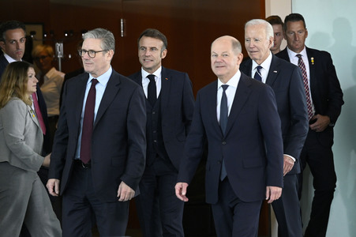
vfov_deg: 6.9
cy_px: 118
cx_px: 178
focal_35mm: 200
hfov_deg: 10.3
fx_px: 1976
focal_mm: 200
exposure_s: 1/640
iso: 4000
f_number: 5.6
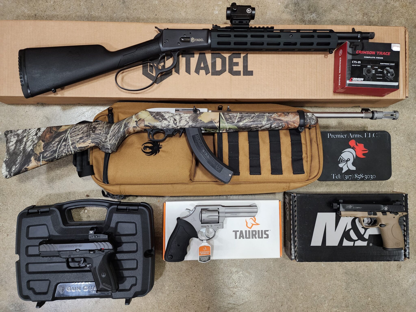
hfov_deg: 73.9
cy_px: 156
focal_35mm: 23
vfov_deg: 58.9
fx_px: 276
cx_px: 208
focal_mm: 6.4
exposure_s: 1/120
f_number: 1.8
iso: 640
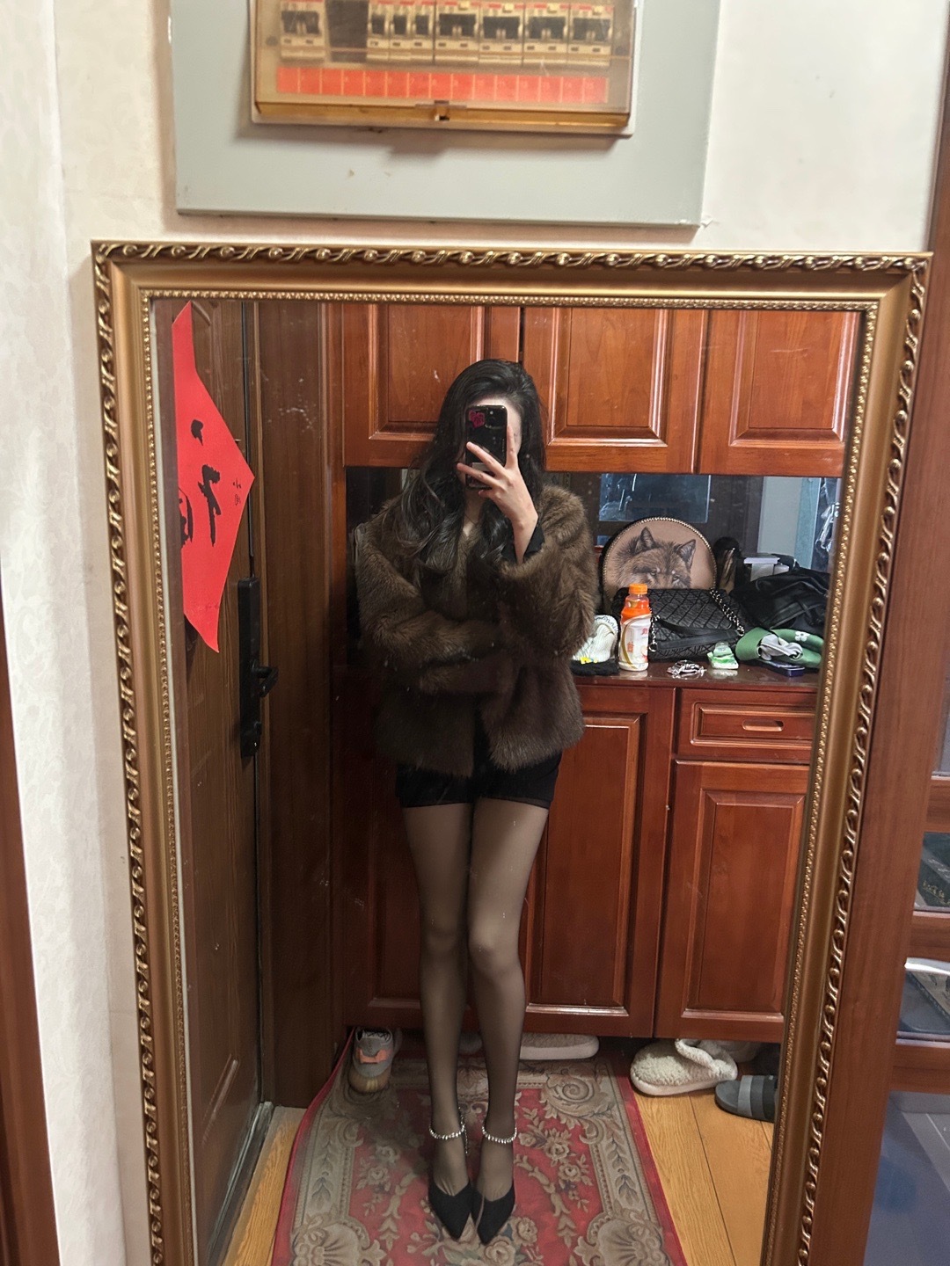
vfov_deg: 67.3
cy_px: 633
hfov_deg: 53.1
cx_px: 475
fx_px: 951
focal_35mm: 26
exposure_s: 1/33
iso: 640
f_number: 1.5
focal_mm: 5.7
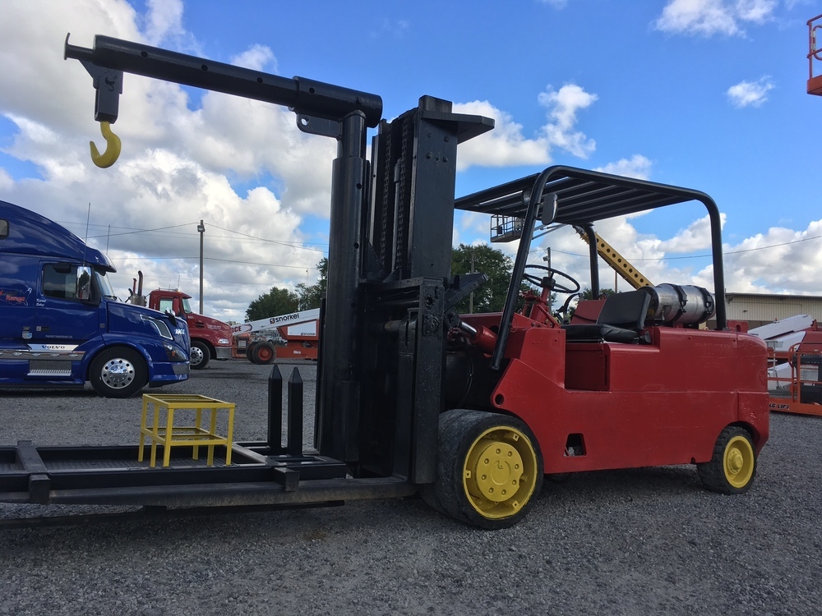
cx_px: 411
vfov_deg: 48.2
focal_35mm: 29
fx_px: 689
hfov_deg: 61.7
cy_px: 308
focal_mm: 4.15
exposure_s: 1/1282
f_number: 2.2
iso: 25
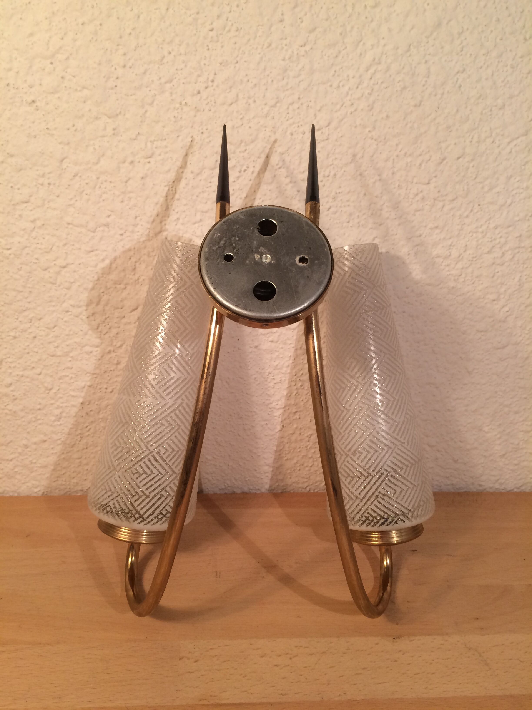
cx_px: 266
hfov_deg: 48.2
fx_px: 594
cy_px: 355
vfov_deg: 61.7
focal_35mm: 29
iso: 40
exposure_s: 1/33
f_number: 2.2
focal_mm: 4.15
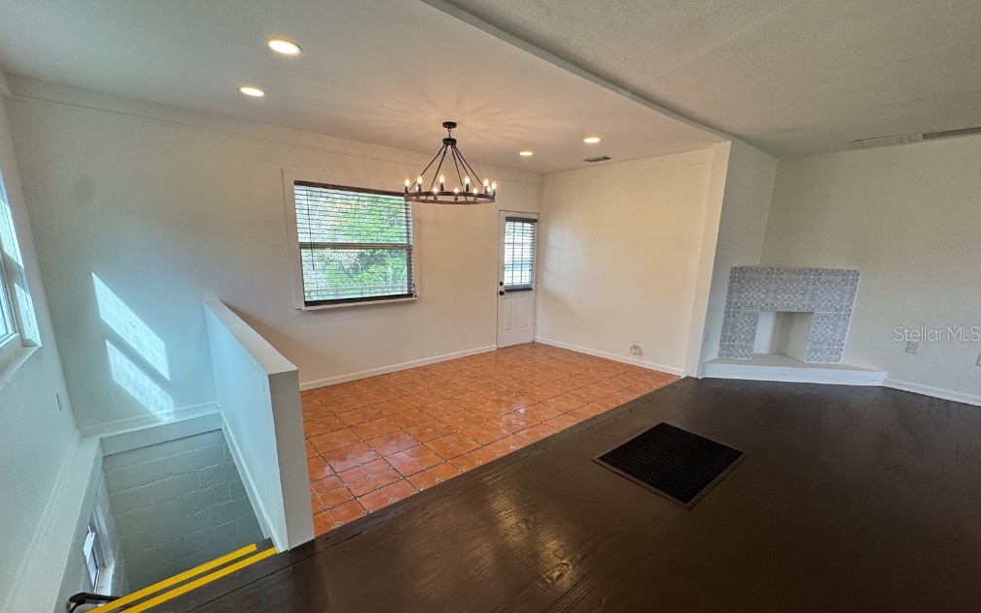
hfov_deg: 101.5
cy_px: 333
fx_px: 401
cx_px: 489
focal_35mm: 15
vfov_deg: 74.6
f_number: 2.2
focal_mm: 2.22
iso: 80
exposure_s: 1/120
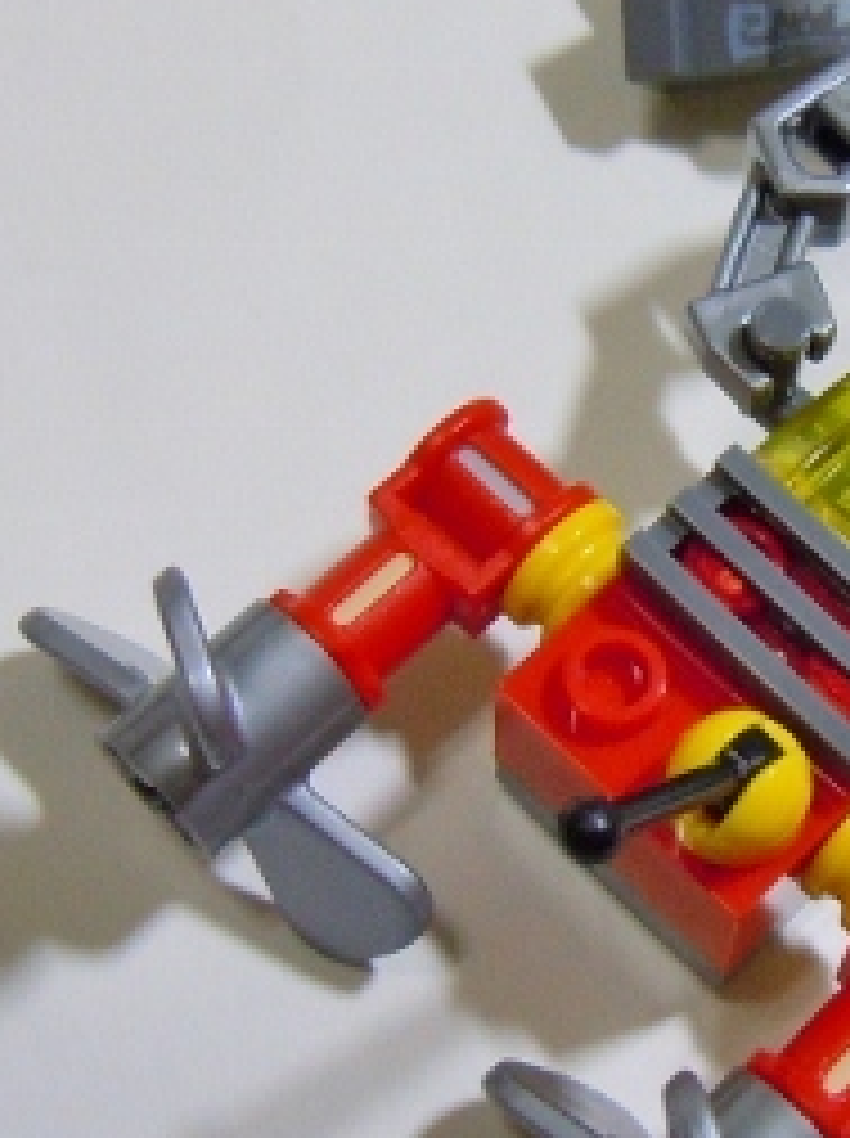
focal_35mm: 76
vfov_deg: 25.7
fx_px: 2495
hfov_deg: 18.8
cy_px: 490
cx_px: 837
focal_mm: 5.4
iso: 400
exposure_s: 1/20
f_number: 3.5
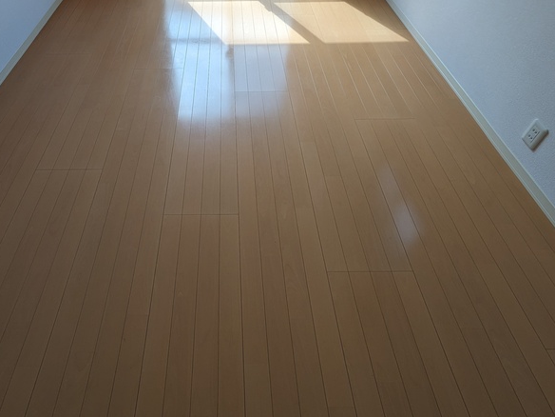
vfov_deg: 54.3
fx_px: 369
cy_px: 76
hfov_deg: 73.1
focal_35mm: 23
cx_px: 221
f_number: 2.2
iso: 51
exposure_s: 1/583
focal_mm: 1.83
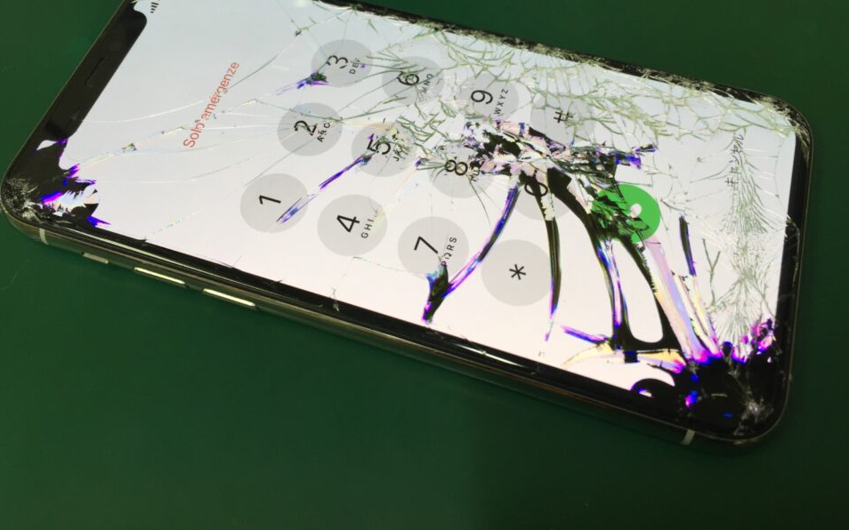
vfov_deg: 38.1
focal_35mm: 33
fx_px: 763
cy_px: 199
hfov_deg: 58.1
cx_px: 418
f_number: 2.2
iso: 40
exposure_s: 1/60
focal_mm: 4.15
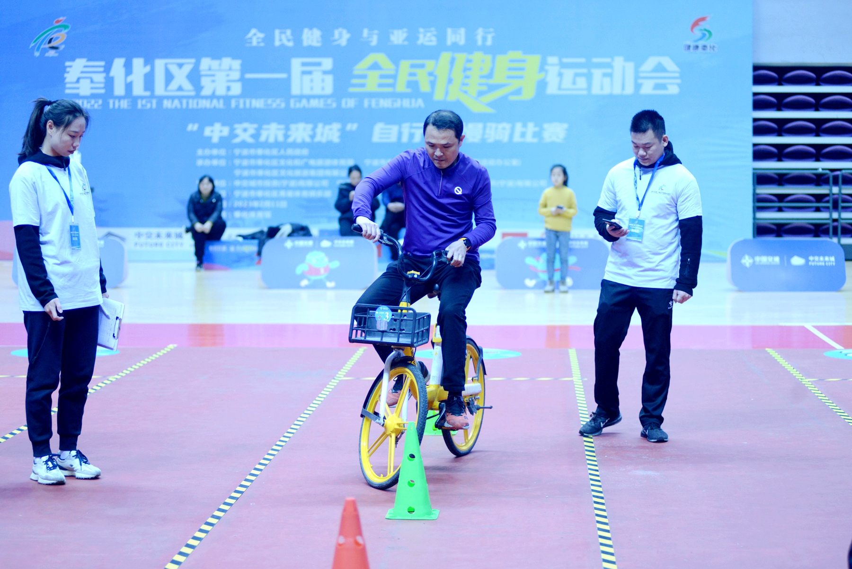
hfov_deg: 25.4
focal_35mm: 80
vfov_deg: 17.1
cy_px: 284
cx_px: 426
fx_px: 1894
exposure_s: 1/250
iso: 1600
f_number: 2.8
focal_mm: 80
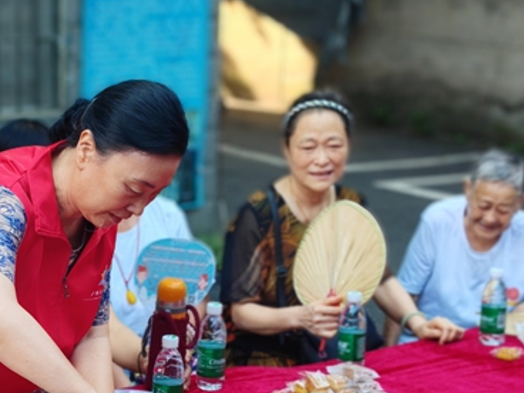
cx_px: 110
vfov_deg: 15.6
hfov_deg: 20.6
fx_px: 1423
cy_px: 337
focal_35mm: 94
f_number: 2.4
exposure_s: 1/100
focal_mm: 6.12
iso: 80
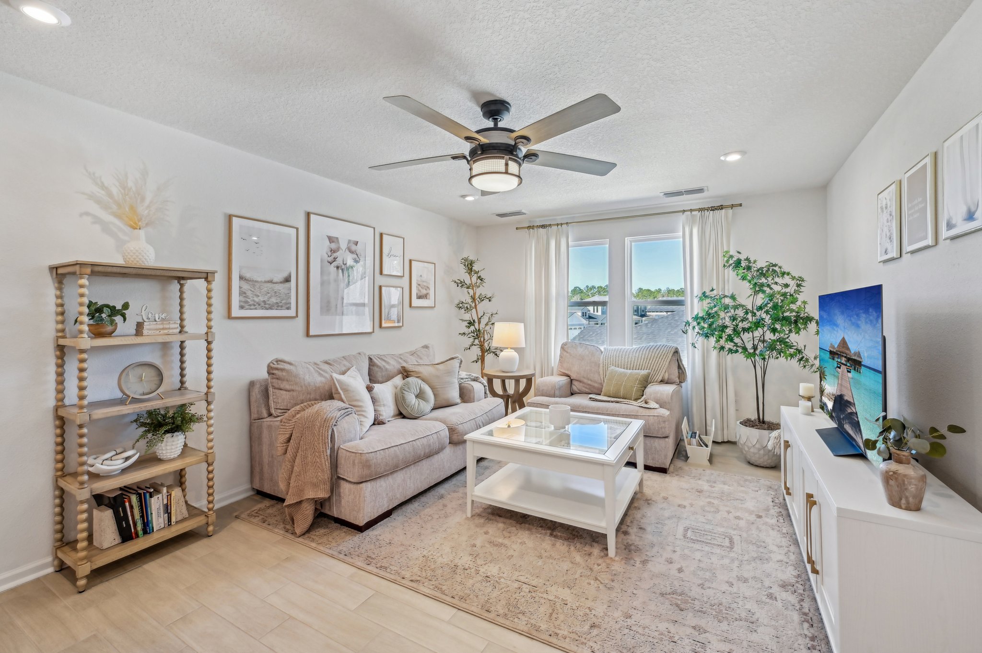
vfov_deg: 77.2
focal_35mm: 15
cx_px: 491
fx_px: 409
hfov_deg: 100.4
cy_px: 326
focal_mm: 15
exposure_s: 1/20
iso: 400
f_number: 8
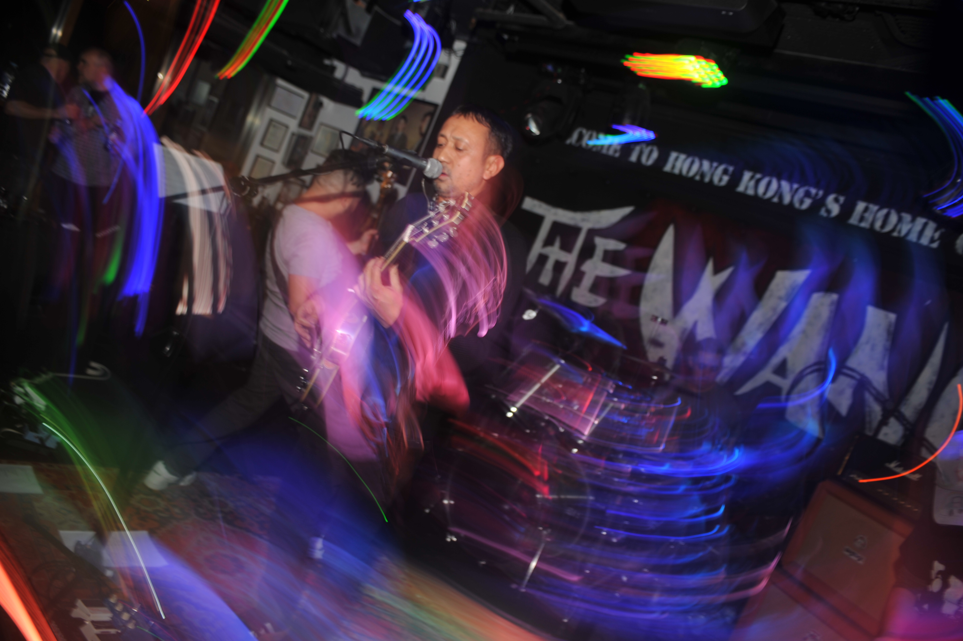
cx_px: 482
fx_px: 829
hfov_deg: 60.3
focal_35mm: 31
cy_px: 320
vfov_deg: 42.3
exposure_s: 1/6
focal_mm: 31
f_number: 2.8
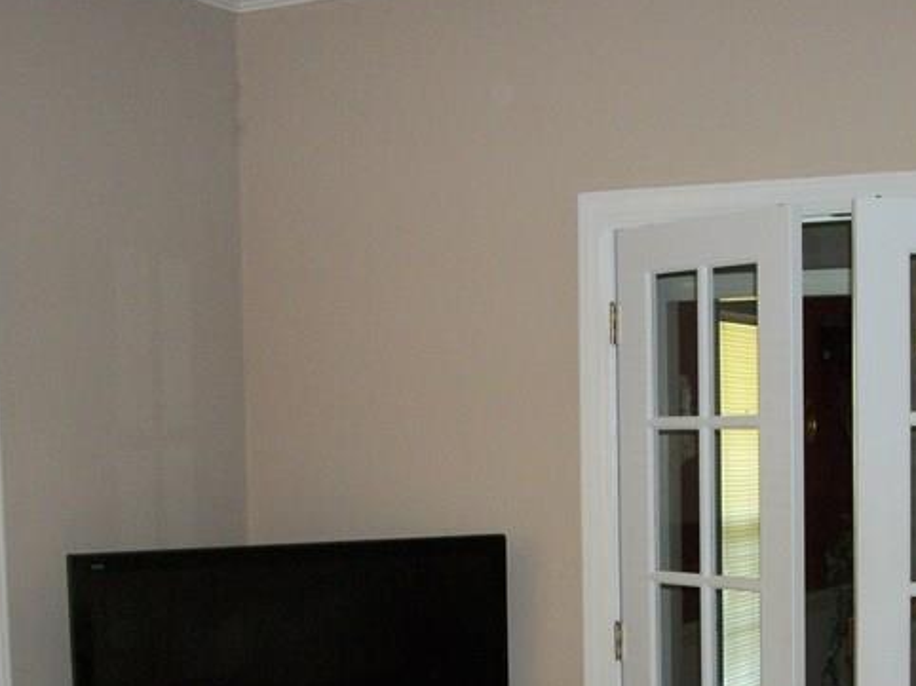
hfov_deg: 28.5
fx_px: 1799
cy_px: 678
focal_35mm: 68
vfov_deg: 20.9
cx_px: 578
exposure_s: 1/30
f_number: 2.9
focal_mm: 5.7
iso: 160
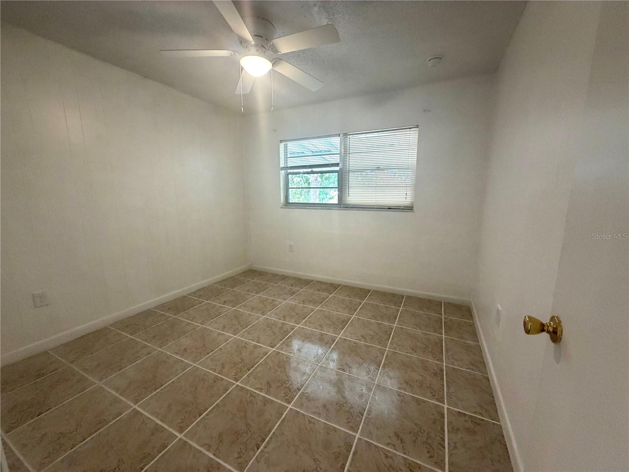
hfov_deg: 102.1
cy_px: 236
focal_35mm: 14
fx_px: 254
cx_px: 314
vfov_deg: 85.7
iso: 250
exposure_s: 1/60
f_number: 2.2
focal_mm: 2.22
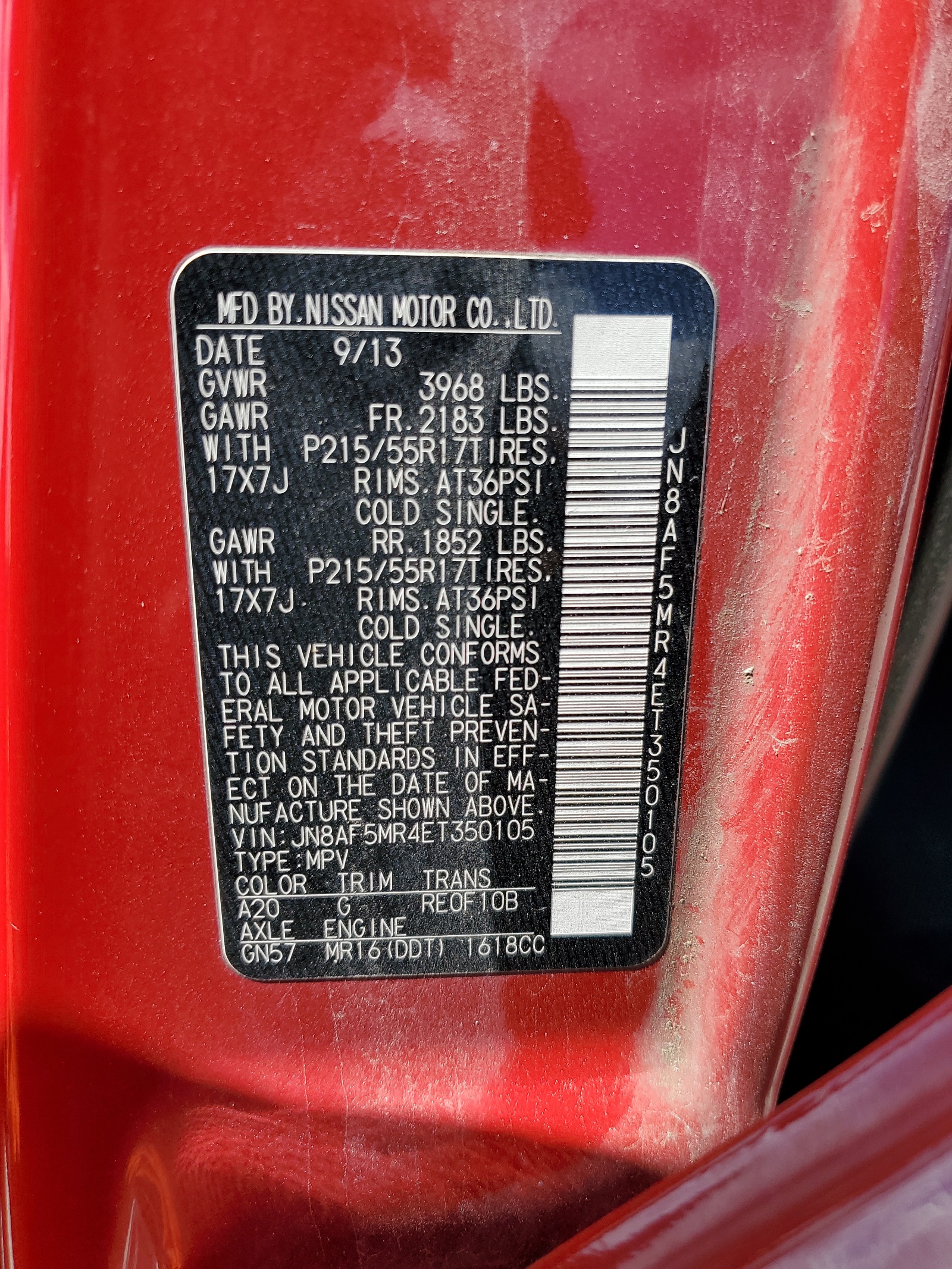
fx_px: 953
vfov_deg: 67.3
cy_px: 634
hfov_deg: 53.1
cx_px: 476
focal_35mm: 26
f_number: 1.5
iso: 50
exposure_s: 1/1250
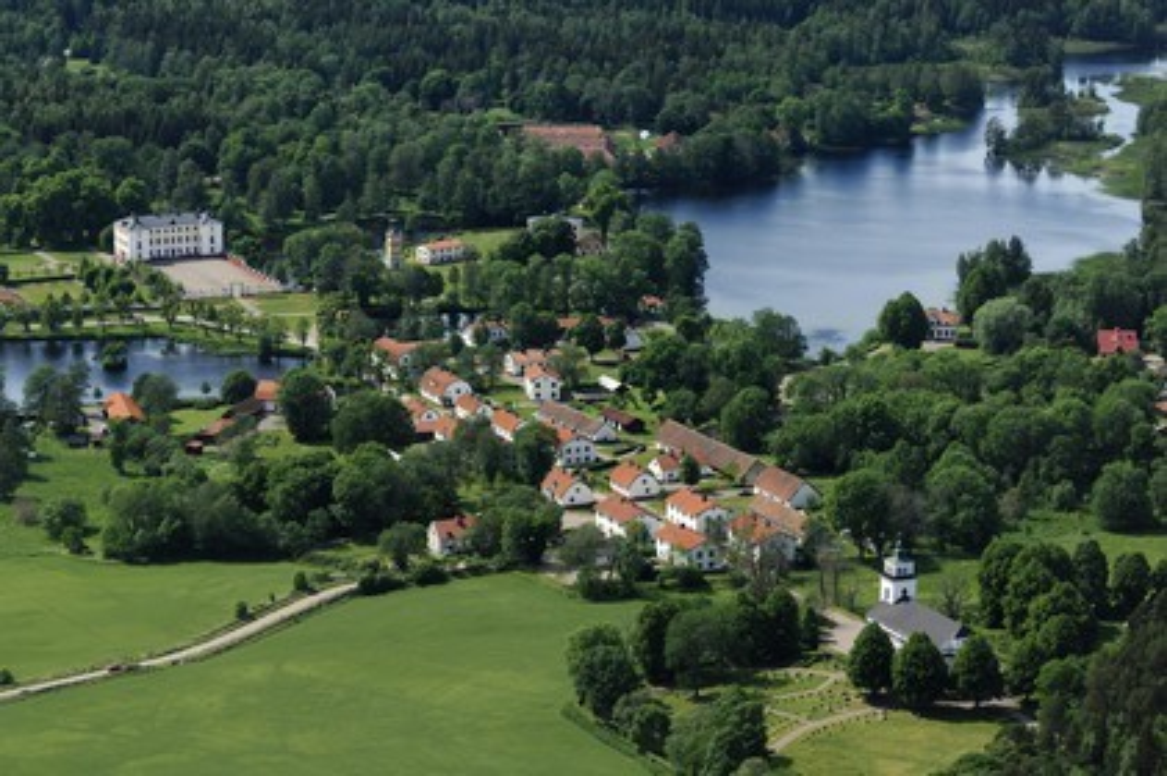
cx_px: 584
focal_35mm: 105
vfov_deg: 13.0
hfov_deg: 19.5
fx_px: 3401
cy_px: 388
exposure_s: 1/1000
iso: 100
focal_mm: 70
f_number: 2.8
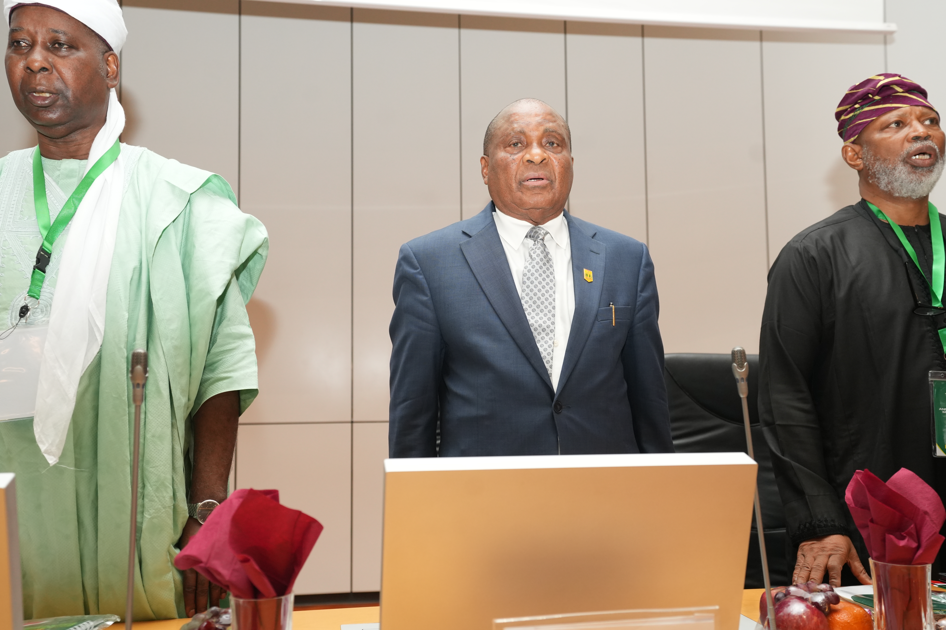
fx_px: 893
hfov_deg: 55.8
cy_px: 315
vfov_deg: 38.9
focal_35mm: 34
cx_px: 473
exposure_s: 1/200
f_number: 4
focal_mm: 34
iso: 2000
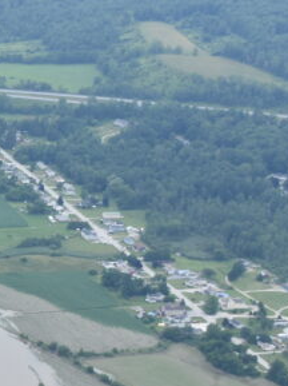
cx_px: -281
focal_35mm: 174
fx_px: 1934
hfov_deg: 8.1
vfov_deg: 11.3
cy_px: 296
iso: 125
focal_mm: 34
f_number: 8
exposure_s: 1/250
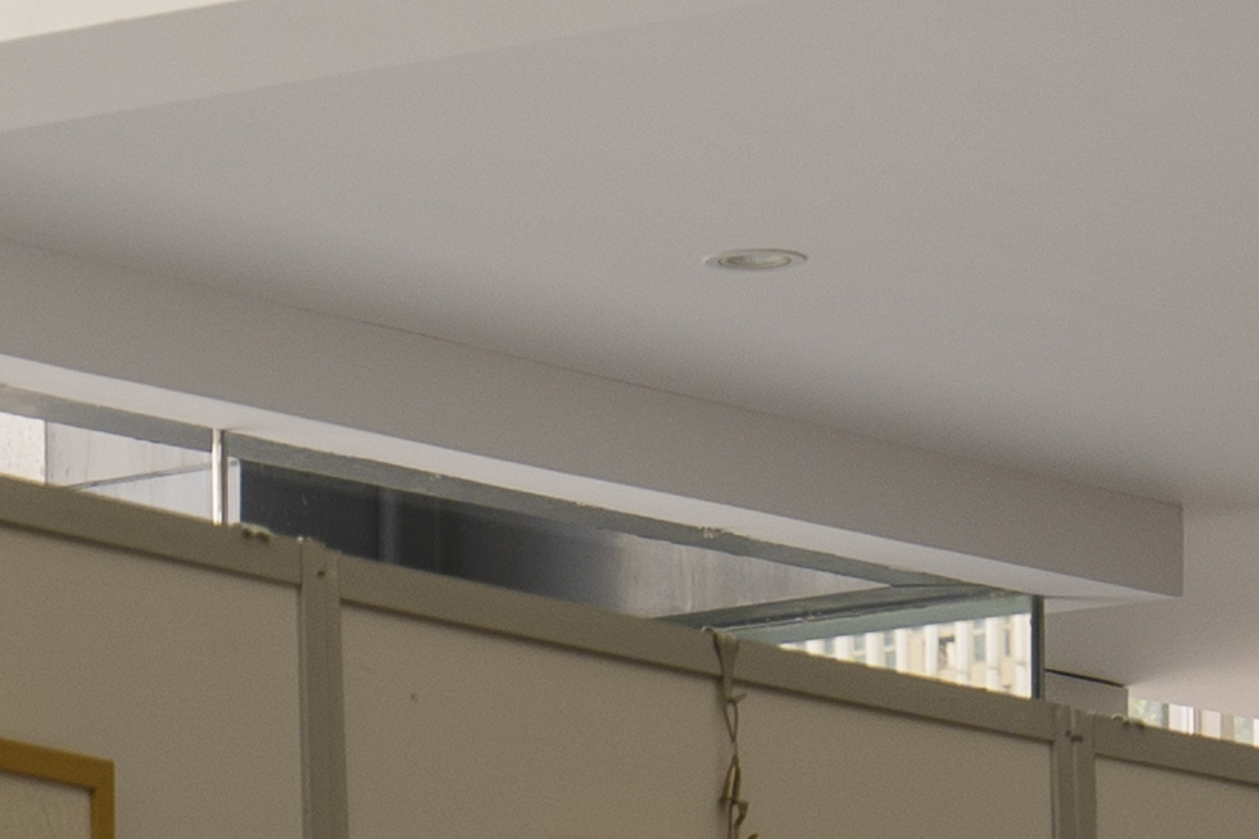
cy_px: 2104
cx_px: 246
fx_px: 8916
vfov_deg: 5.2
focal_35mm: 255
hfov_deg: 8.1
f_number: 4
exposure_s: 1/60
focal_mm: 35
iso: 100
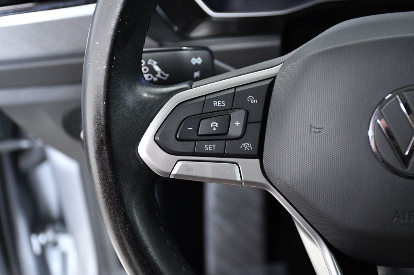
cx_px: 207
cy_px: 138
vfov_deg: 20.3
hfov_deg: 30.1
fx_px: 770
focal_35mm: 67
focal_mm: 45
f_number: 4.8
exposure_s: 1/100
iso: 2500
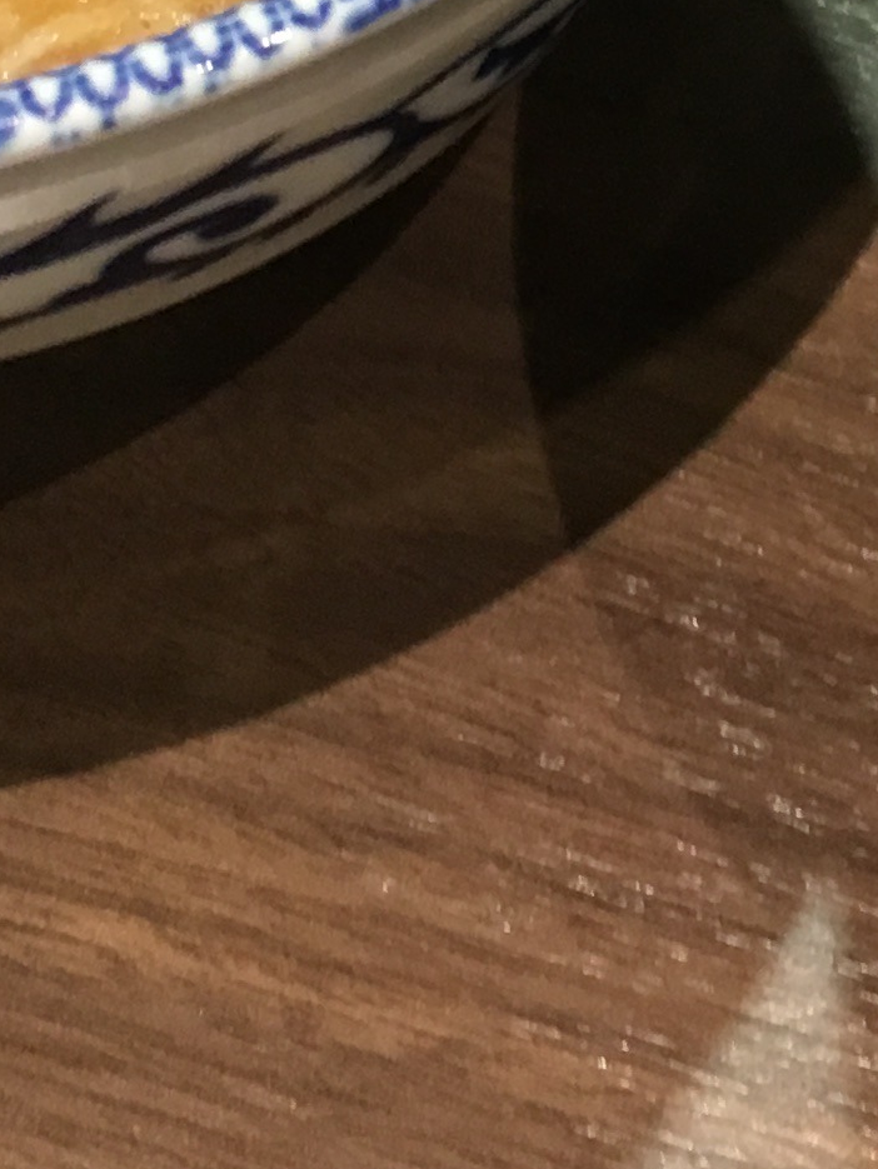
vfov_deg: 14.8
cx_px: 968
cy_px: -503
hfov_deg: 11.7
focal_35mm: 125
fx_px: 4224
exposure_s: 1/30
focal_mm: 4.15
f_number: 2.2
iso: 100
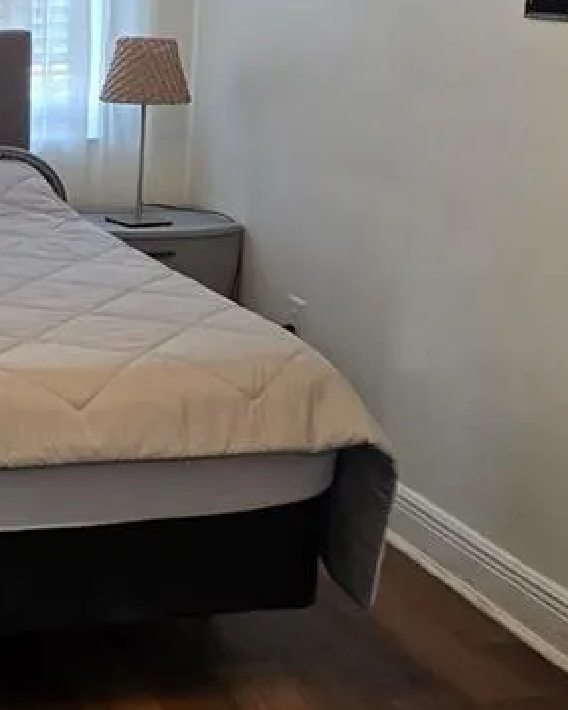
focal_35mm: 75
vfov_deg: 25.3
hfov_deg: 19.2
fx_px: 1577
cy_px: 263
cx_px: -121
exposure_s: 1/120
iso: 125
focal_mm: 5.4
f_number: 1.8
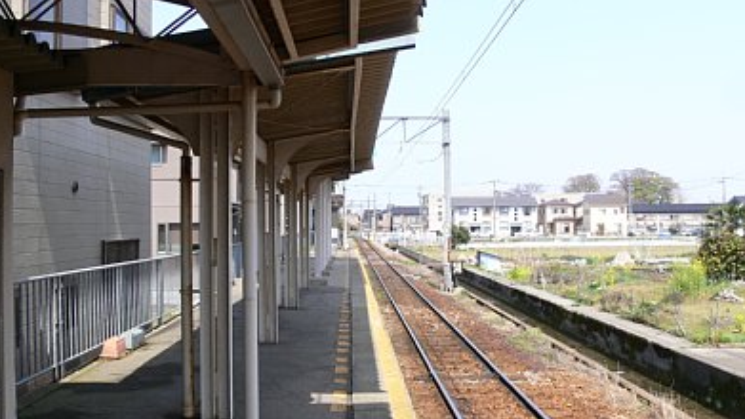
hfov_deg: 51.6
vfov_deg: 30.4
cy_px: 219
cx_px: 370
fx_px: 770
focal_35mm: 39
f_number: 5.6
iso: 80
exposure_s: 1/160
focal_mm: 7.4
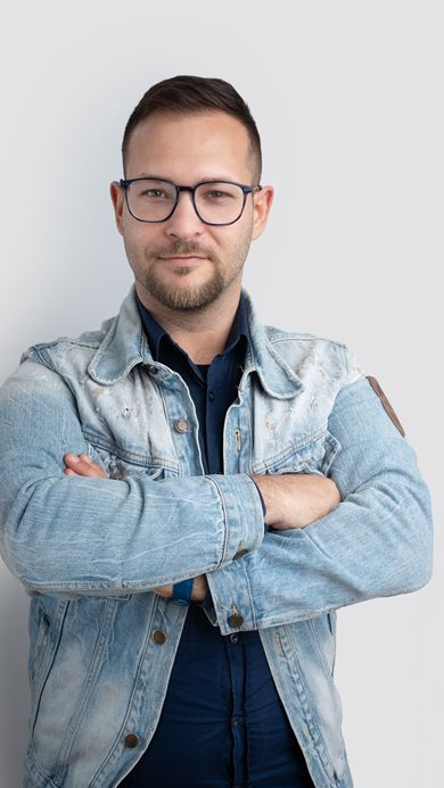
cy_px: 396
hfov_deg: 22.6
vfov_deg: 39.2
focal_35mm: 53
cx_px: 193
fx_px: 1109
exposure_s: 1/250
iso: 100
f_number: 8
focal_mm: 50
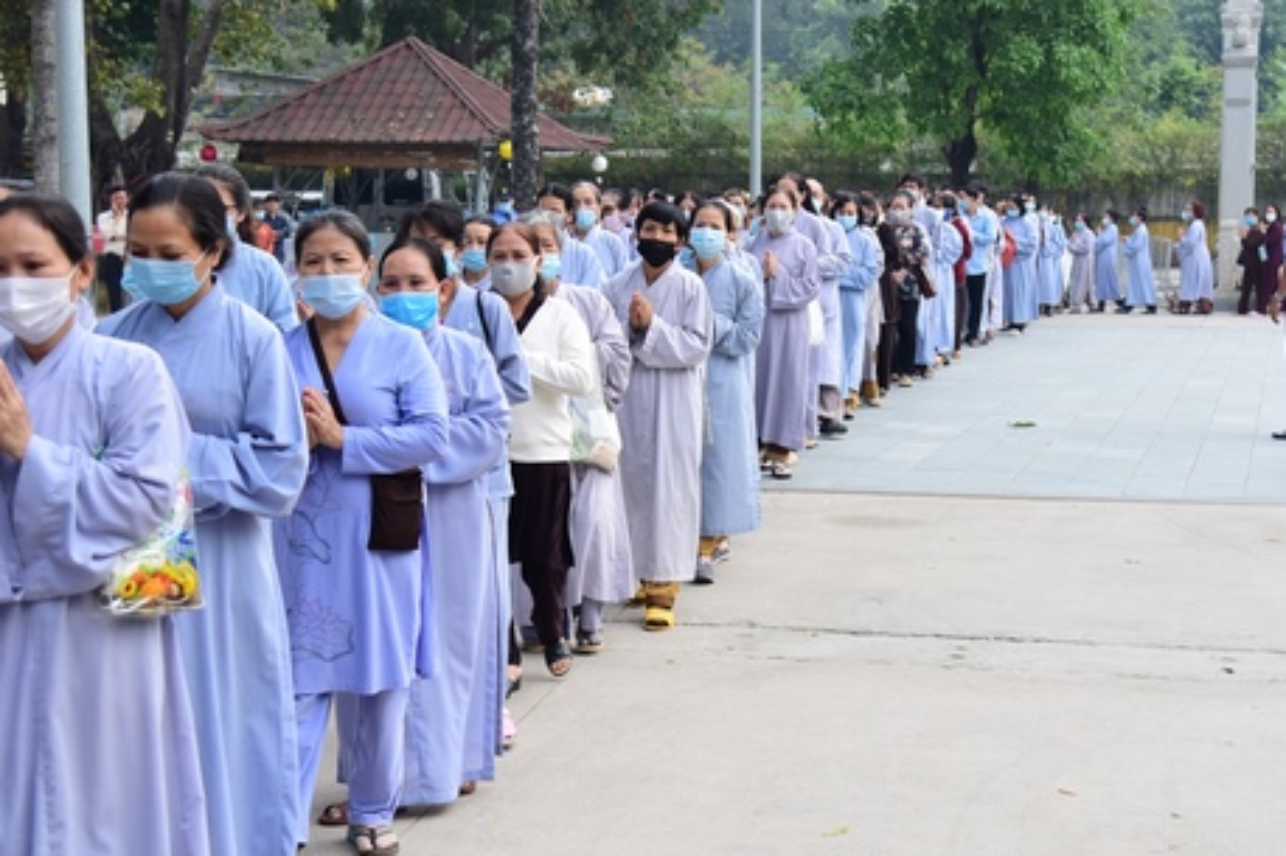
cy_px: 406
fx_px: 2535
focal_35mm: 71
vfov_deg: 19.2
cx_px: 738
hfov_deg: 28.4
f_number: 4.5
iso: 100
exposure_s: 1/100
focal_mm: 50
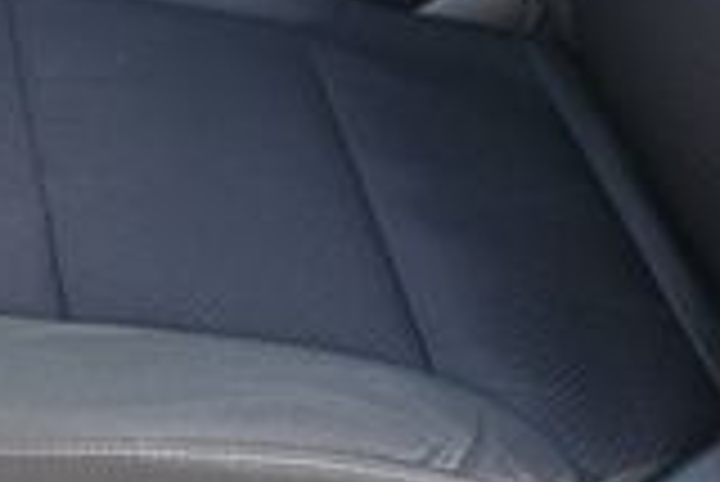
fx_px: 2522
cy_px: -405
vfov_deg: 10.2
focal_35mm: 126
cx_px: 45
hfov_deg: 16.0
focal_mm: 21
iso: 400
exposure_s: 1/200
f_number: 4
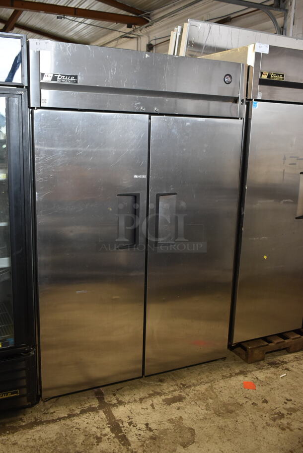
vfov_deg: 55.1
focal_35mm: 34
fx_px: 435
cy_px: 226
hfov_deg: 38.4
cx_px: 152
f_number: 3.8
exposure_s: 1/40
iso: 1100
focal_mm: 23
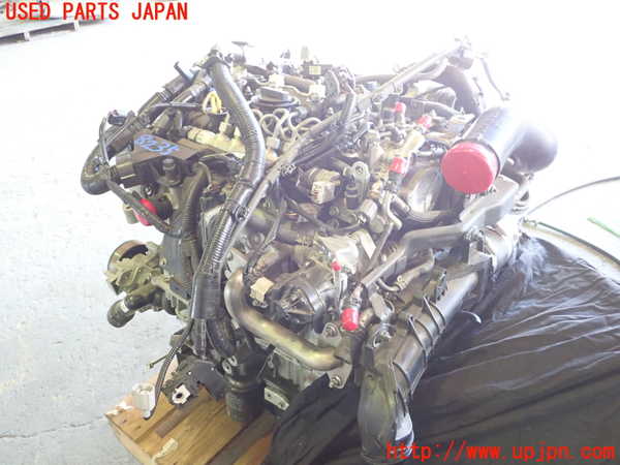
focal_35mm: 30
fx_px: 537
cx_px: 310
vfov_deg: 46.8
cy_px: 232
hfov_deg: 60.0
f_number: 2.3
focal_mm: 5.5
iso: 800
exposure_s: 1/40
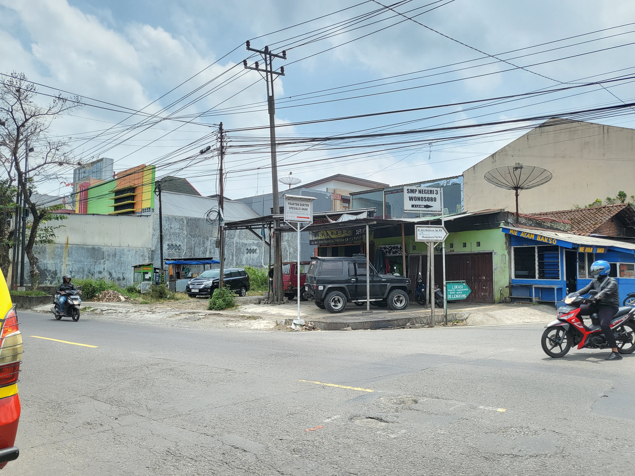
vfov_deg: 53.1
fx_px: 477
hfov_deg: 67.3
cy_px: 238
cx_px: 318
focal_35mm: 26
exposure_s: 1/986
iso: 50
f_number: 1.8
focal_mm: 4.25
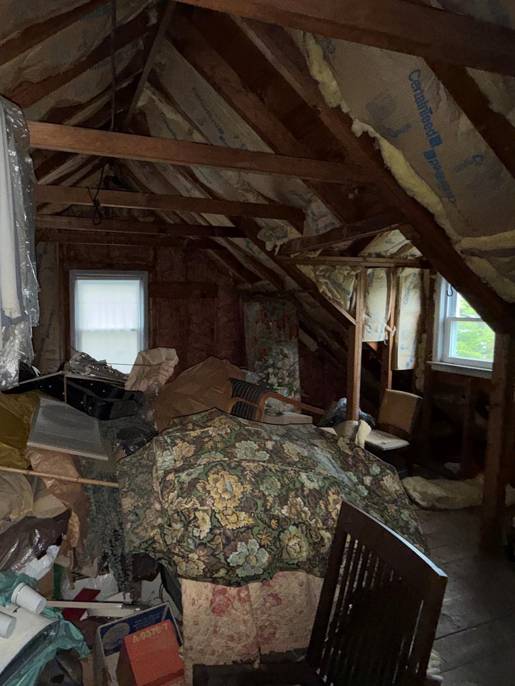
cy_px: 342
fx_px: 377
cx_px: 164
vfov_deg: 84.7
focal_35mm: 19
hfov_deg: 66.5
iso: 160
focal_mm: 2.22
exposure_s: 1/30
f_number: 2.2
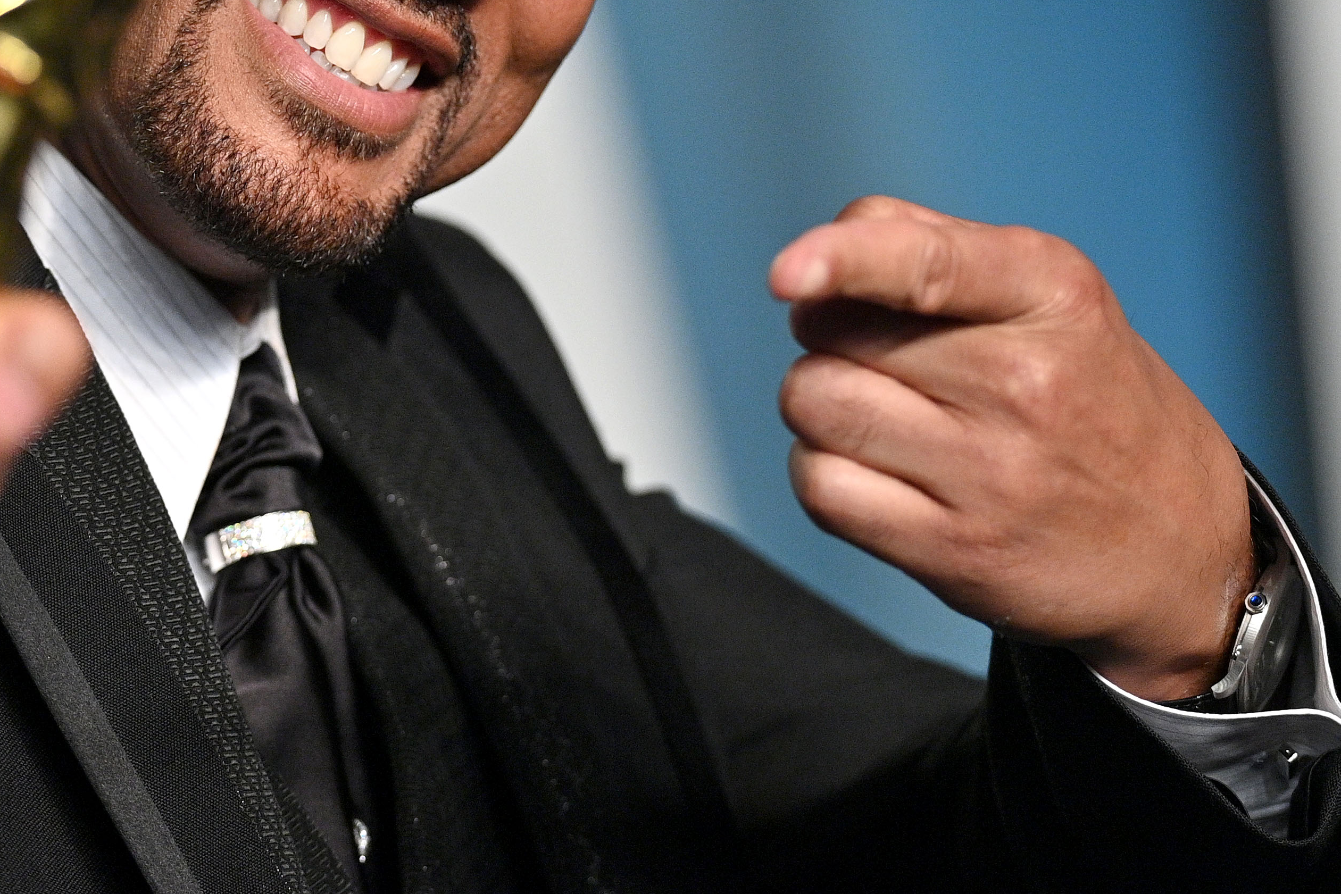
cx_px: 524
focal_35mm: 530
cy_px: 214
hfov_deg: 3.9
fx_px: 19742
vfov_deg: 2.6
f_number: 3.2
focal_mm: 240
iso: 2000
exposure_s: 1/1600
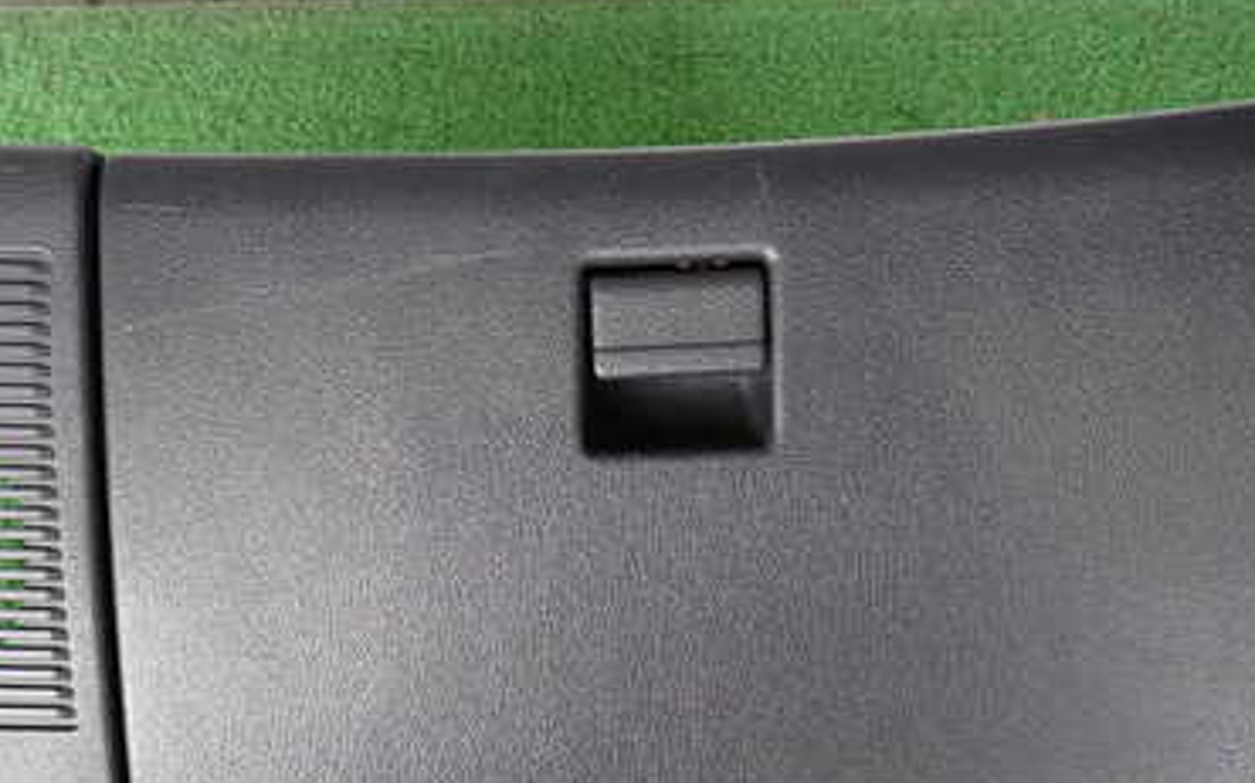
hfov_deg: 45.7
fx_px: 1470
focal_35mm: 43
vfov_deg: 29.1
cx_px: 444
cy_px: 637
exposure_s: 1/60
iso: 100
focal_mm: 4.5
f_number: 2
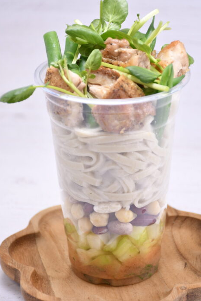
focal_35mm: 158
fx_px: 1324
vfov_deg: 13.0
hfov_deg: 8.7
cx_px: 106
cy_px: 138
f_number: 5.3
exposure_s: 1/25
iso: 160
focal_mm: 95
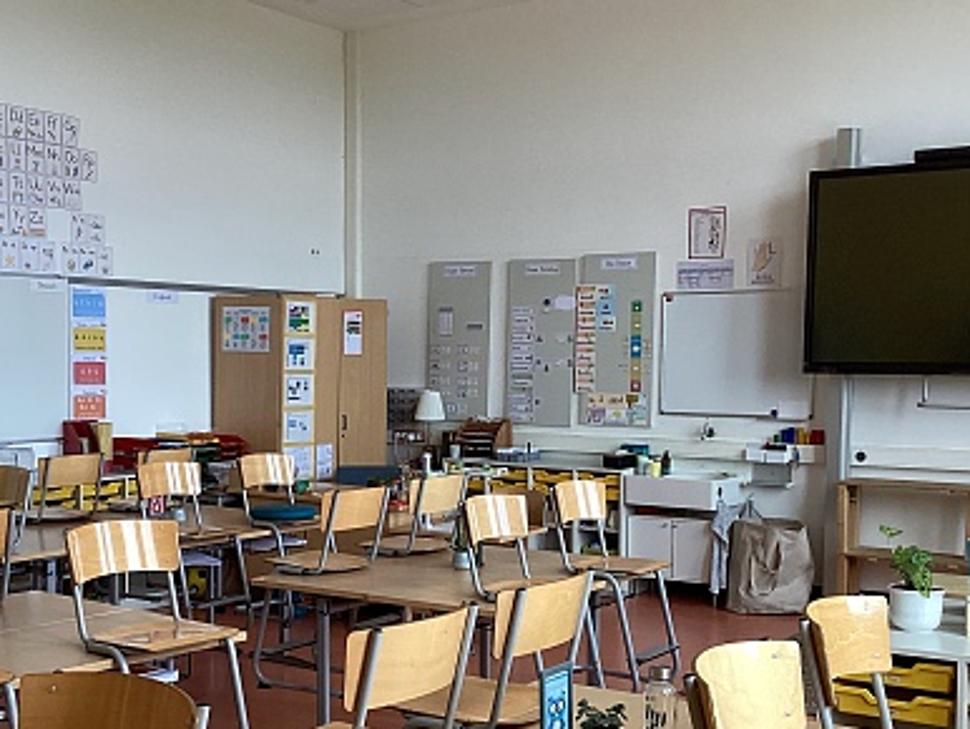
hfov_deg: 40.2
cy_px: 461
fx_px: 1318
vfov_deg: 30.8
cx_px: 383
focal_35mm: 47
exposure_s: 1/120
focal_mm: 3.3
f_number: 2.4
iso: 64
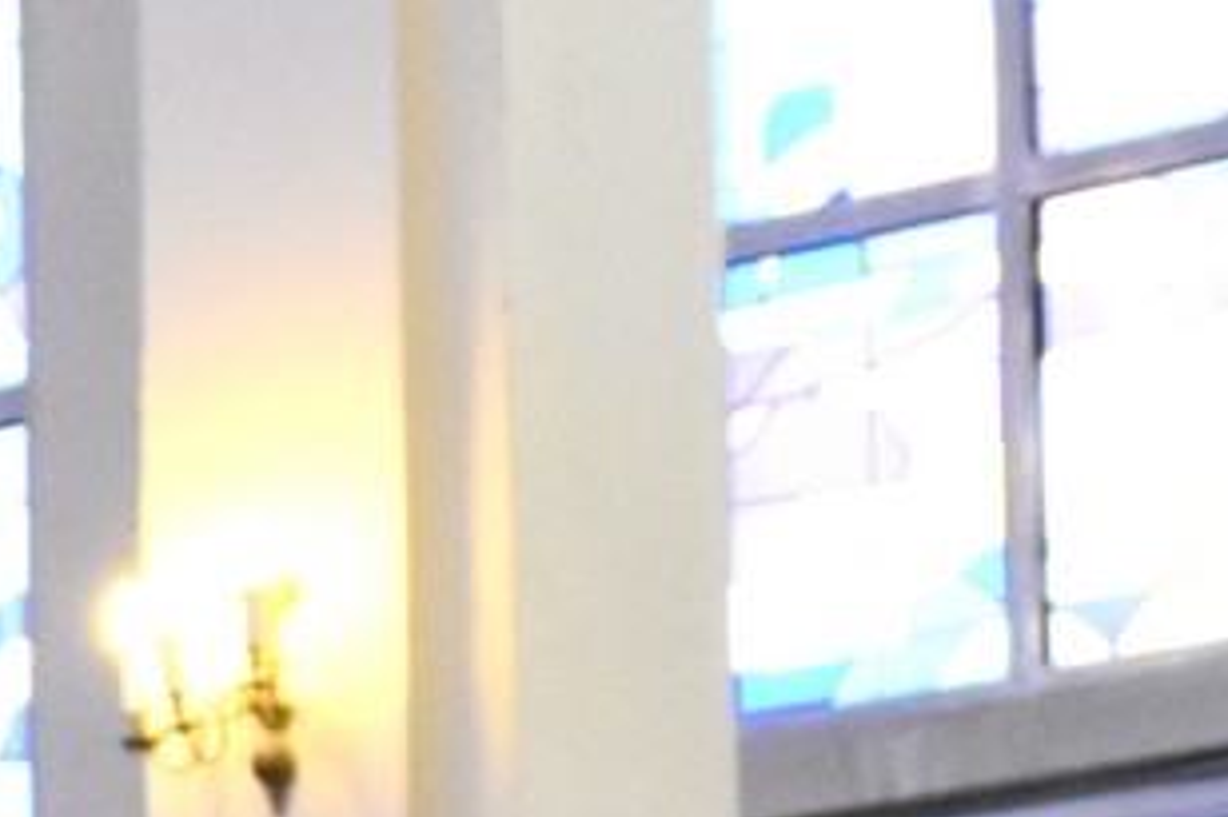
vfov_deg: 4.9
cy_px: 644
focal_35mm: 279
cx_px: -1061
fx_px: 9512
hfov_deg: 7.2
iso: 2000
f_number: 5.6
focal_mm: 28
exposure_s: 1/80
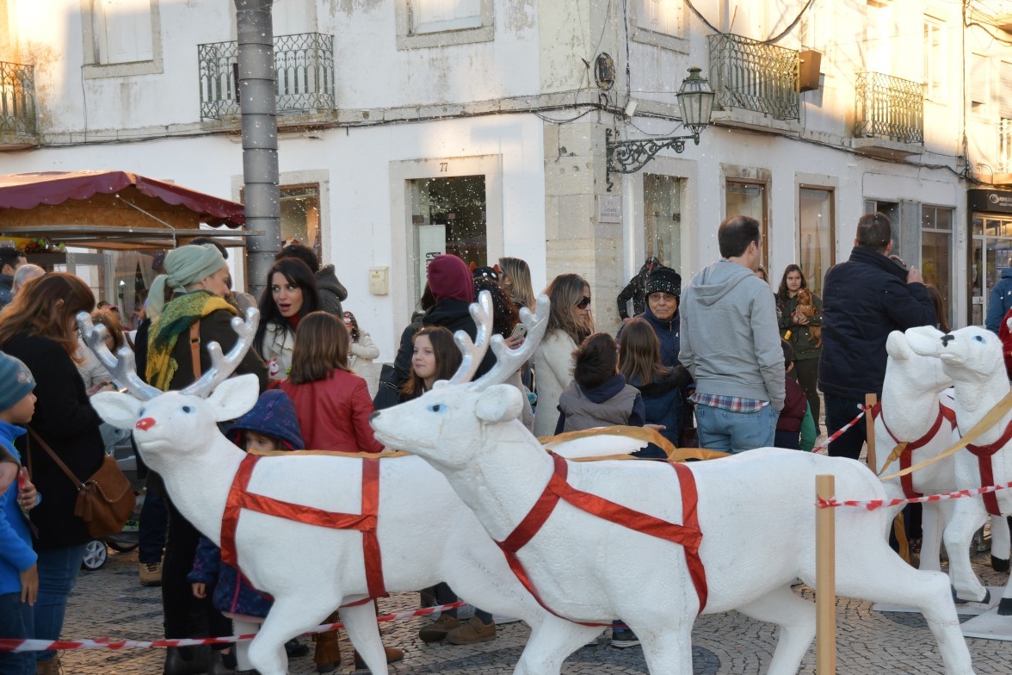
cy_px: 414
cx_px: 674
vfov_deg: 21.9
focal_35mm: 62
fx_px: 1743
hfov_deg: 32.1
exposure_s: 1/250
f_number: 4
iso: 200
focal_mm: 30
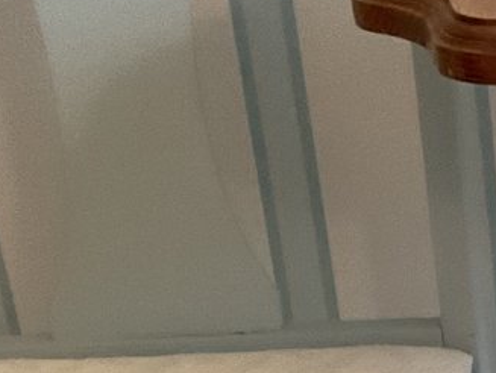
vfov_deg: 10.7
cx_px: 799
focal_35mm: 134
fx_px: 1922
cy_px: 571
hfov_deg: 13.6
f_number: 1.8
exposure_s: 1/60
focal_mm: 3
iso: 200
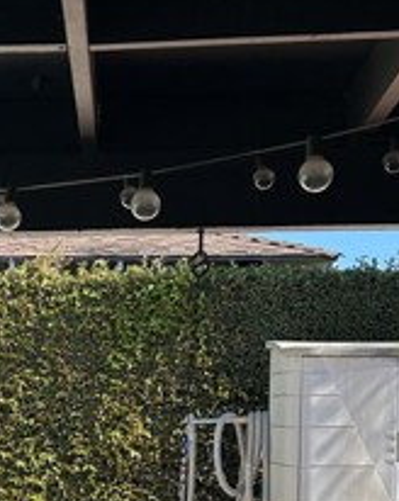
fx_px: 1170
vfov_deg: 23.4
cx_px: -27
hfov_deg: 18.7
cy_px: 474
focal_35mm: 79
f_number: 1.5
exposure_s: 1/2762
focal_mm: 5.7
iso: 50
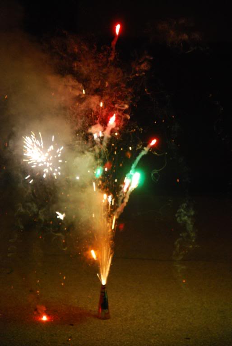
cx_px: 116
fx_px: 1012
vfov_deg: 19.4
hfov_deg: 13.1
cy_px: 173
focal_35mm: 105
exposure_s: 1/125
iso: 1100
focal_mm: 70
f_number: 4.5
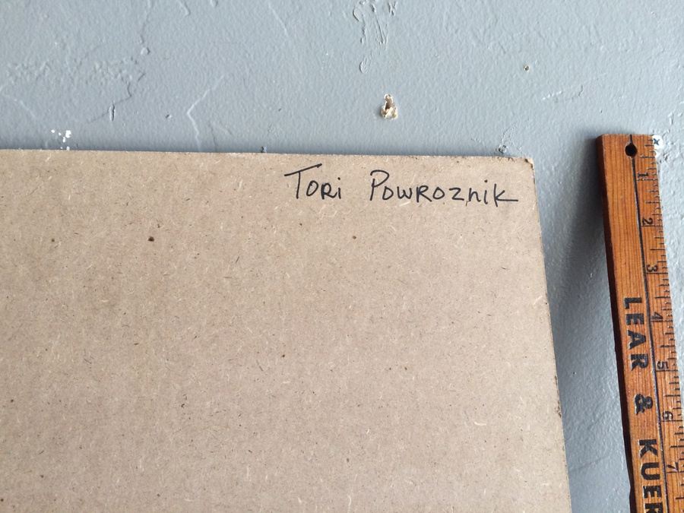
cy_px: 256
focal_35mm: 30
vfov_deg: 46.8
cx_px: 342
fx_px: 593
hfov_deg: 60.0
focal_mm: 4.12
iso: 64
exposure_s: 1/30
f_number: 2.2
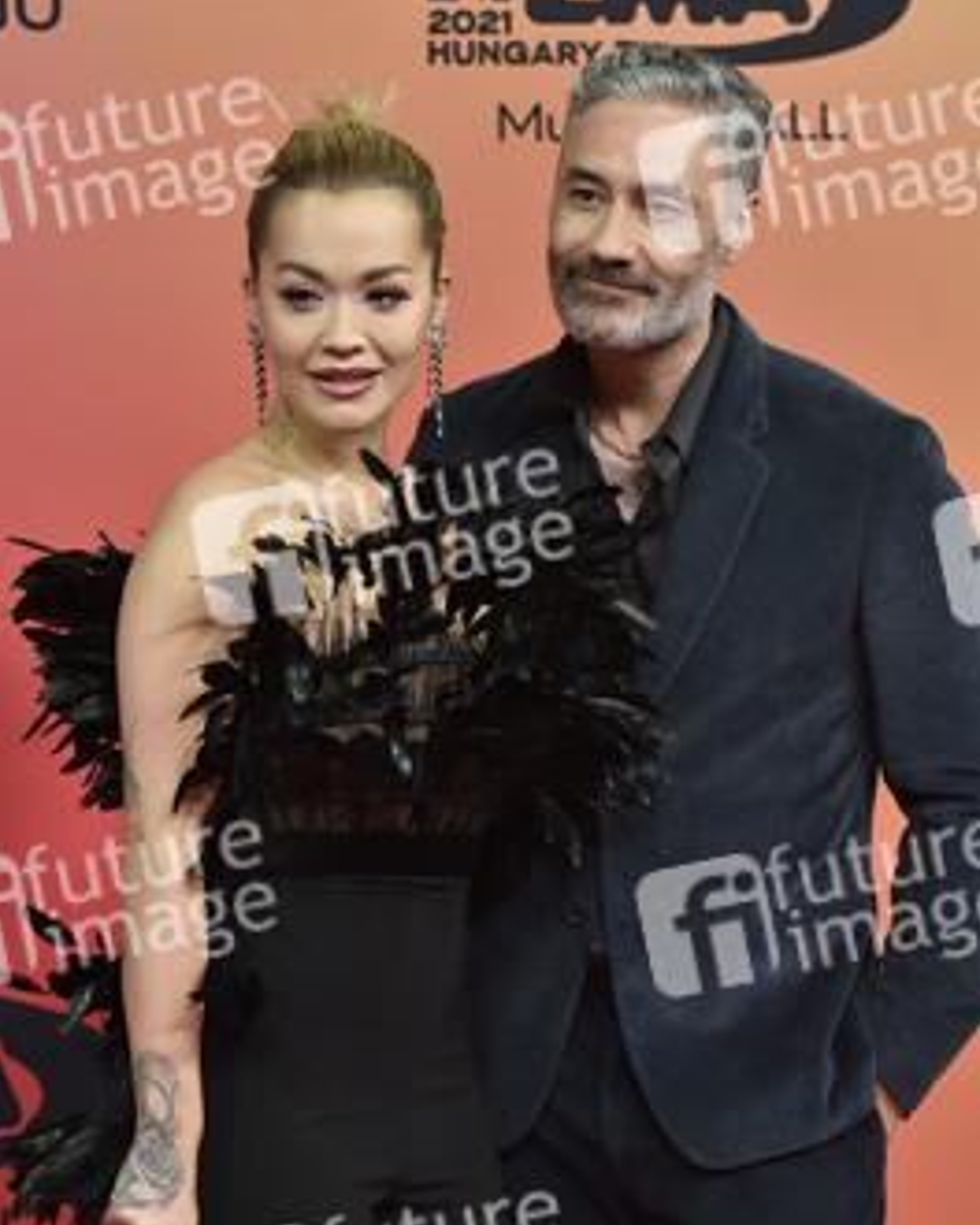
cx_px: 490
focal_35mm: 116
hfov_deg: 13.3
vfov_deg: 16.6
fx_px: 4206
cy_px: 724
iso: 2000
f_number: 5.6
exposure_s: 1/200
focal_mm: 102
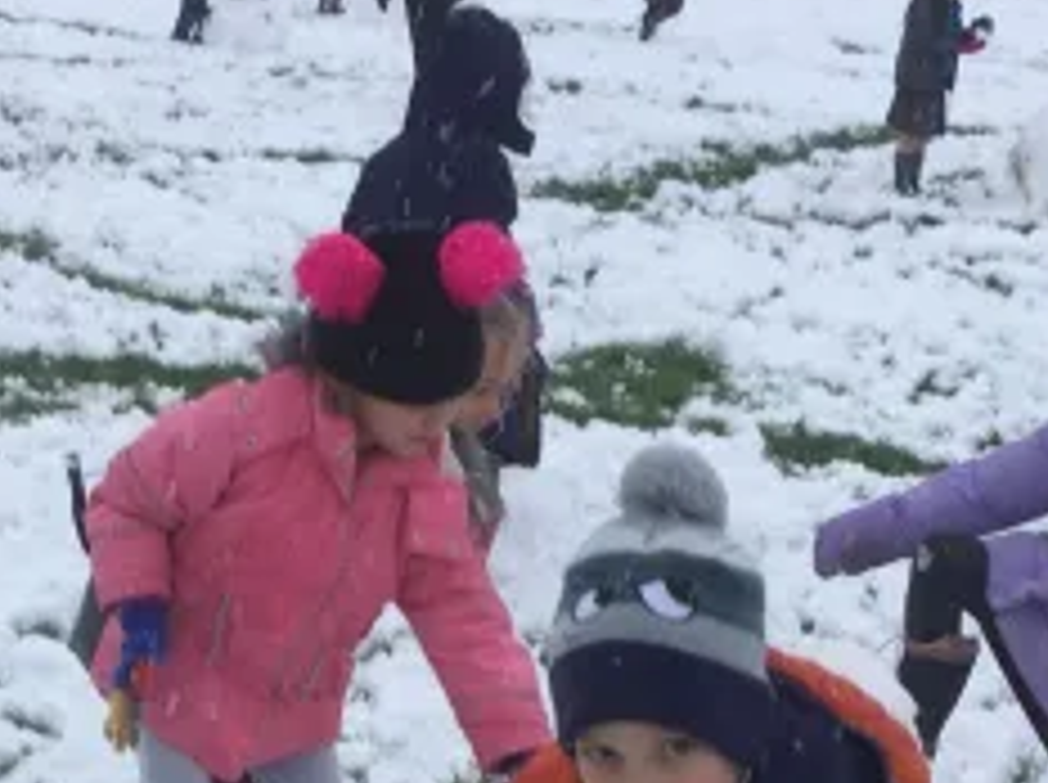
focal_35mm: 96
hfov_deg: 20.4
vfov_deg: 14.8
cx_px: 337
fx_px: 2902
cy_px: 981
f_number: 2.4
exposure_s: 1/151
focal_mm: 3.3
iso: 25
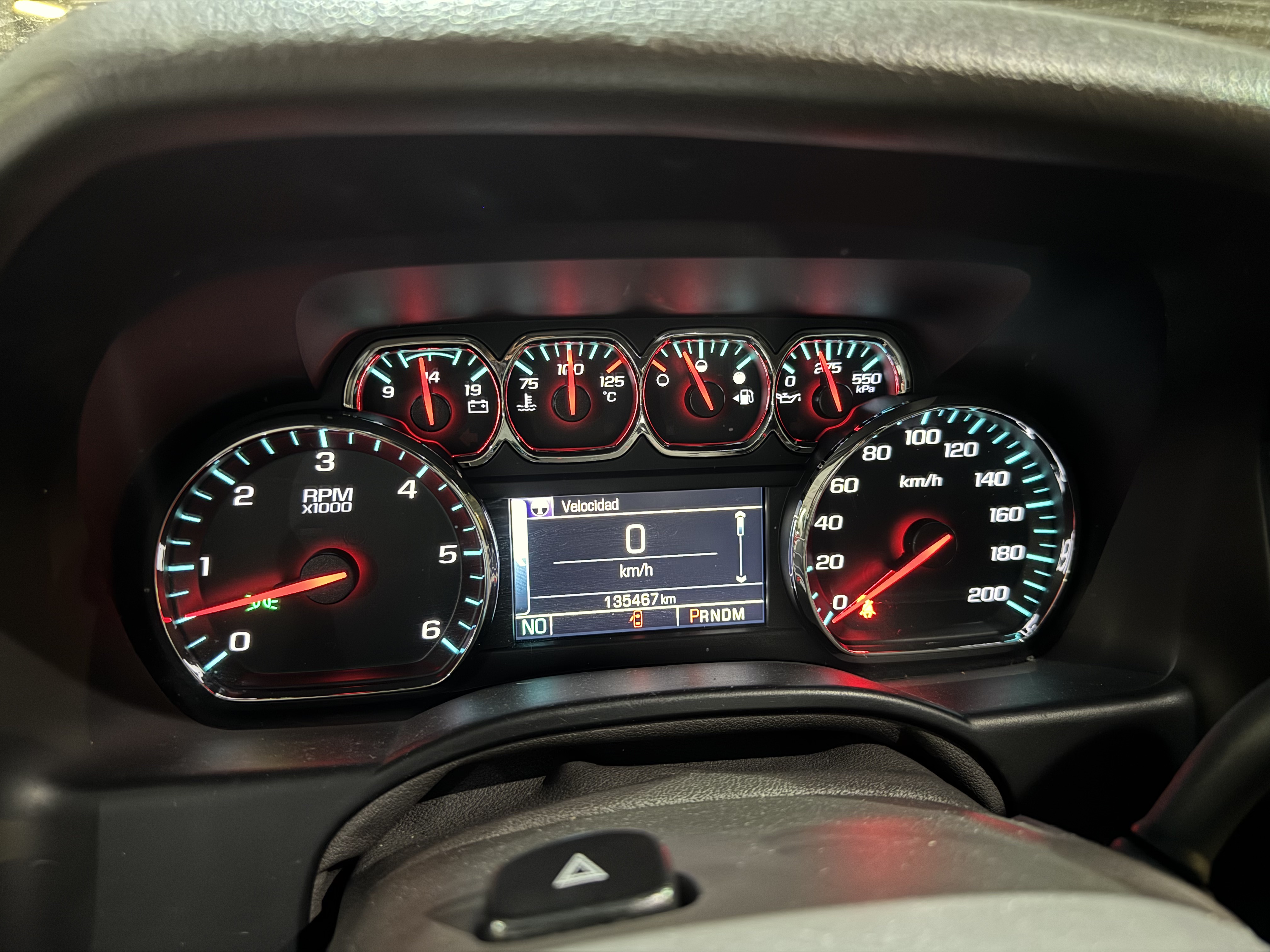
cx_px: 635
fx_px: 881
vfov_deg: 56.8
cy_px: 476
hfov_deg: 71.6
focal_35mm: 24
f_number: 1.78
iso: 1250
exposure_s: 1/15
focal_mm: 6.76
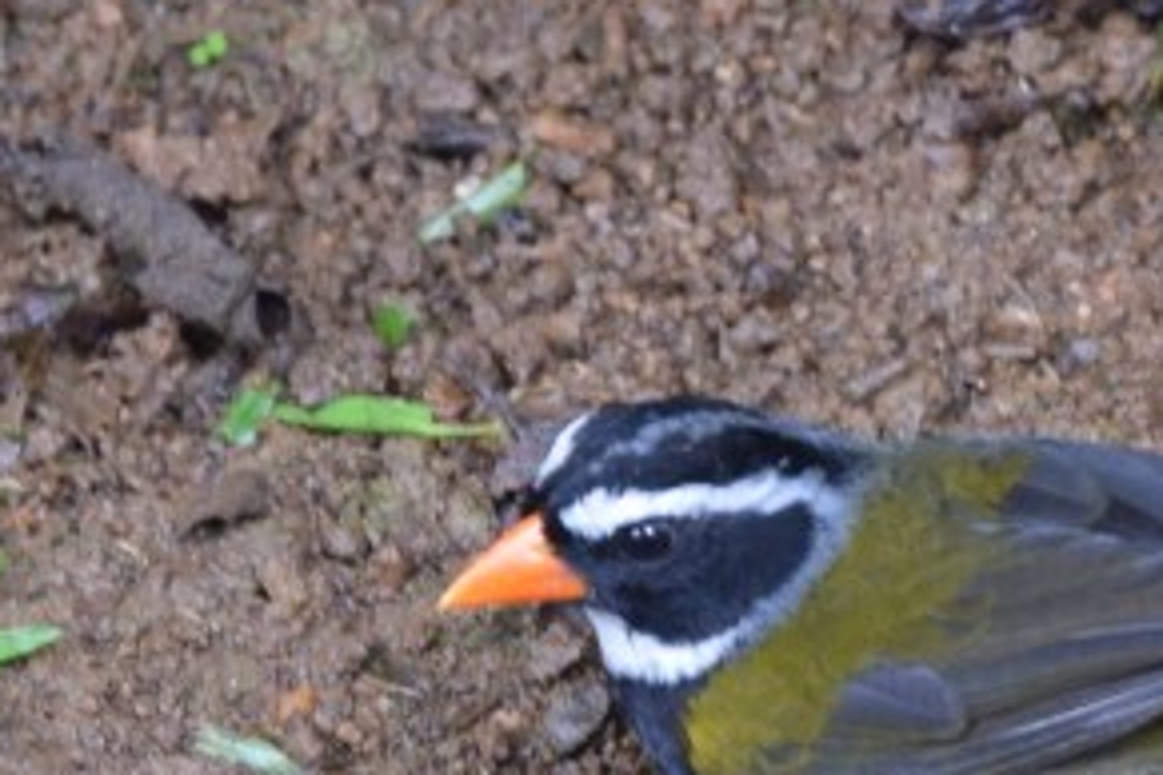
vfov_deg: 0.5
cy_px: 631
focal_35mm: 2506
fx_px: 80951
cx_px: 711
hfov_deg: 0.8
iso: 1000
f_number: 4
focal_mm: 300
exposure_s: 1/100
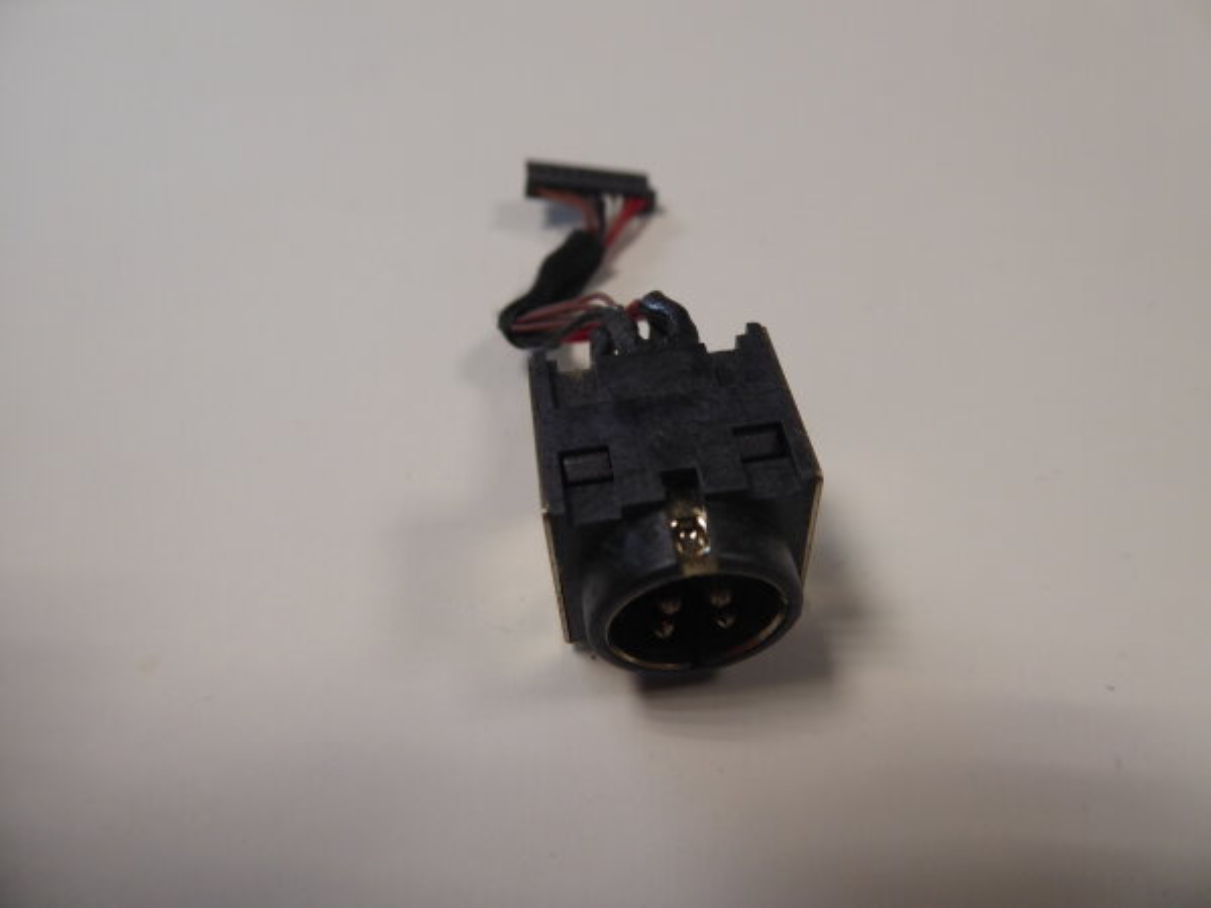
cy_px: 454
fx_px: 875
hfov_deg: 69.4
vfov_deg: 54.9
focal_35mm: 25
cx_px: 606
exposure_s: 1/60
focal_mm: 4.3
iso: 160
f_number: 3.3
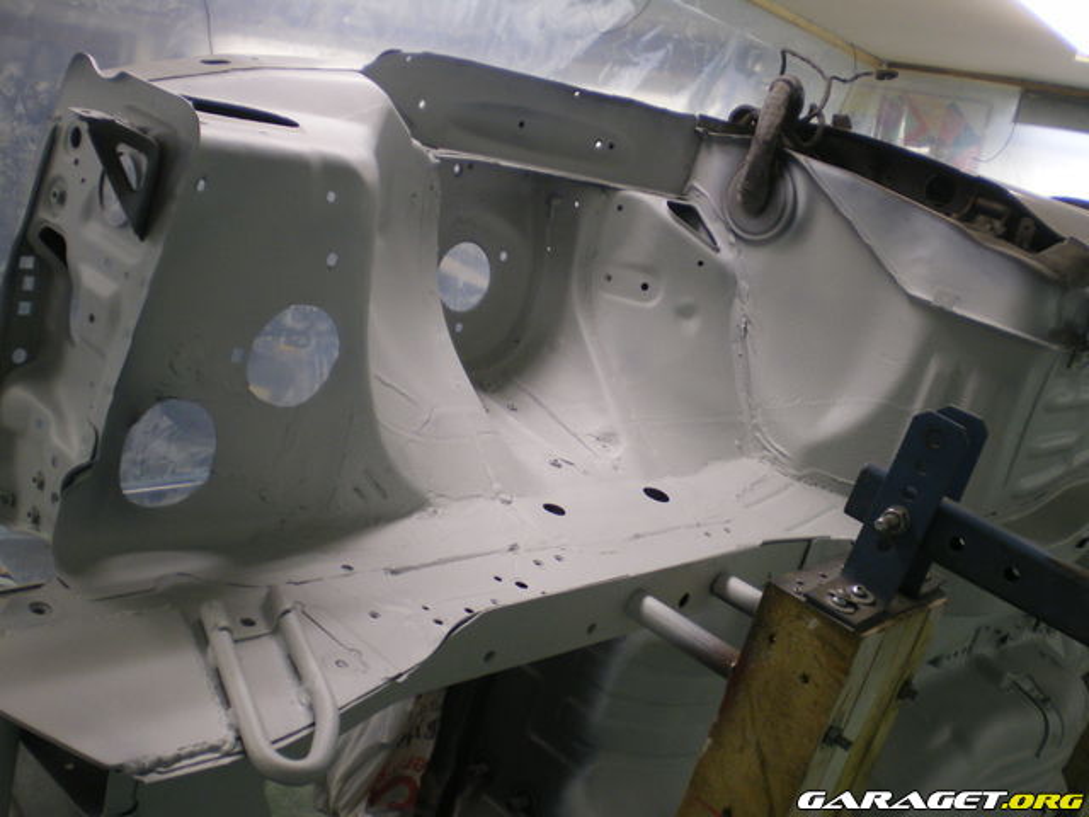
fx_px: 1195
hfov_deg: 49.0
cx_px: 544
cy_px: 408
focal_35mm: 38
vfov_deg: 37.7
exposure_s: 1/30
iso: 125
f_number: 3.1
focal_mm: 6.3
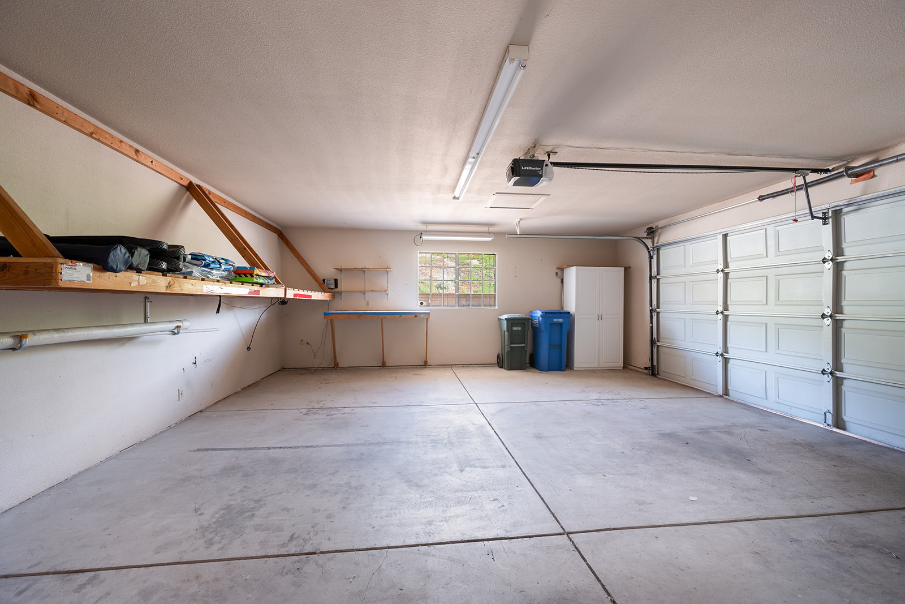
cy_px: 302
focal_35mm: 14
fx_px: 352
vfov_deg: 81.2
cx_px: 452
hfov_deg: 104.2
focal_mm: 14
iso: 100
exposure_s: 1.6
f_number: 8
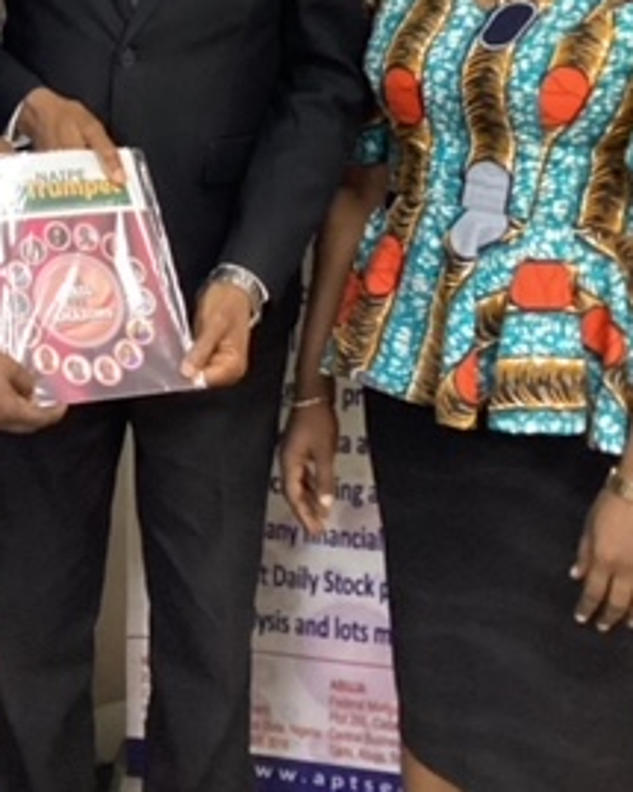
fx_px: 1687
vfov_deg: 25.6
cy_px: 88
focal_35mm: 72
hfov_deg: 20.4
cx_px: -38
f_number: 2.4
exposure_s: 1/25
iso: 400
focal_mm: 3.3
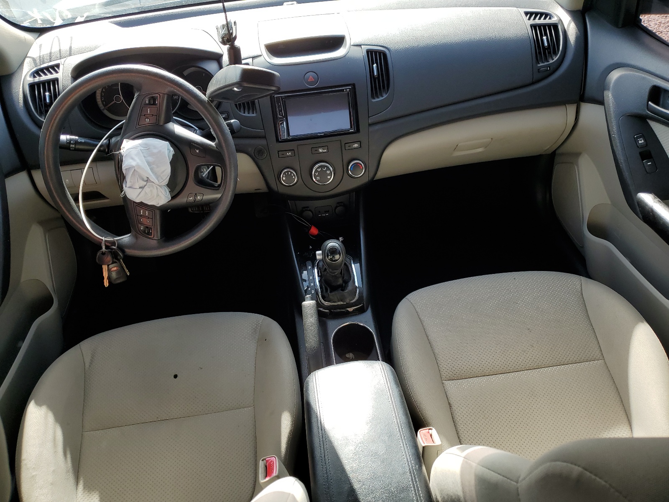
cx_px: 334
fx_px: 502
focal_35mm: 26
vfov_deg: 53.1
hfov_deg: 67.3
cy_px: 251
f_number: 1.5
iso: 50
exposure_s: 1/417
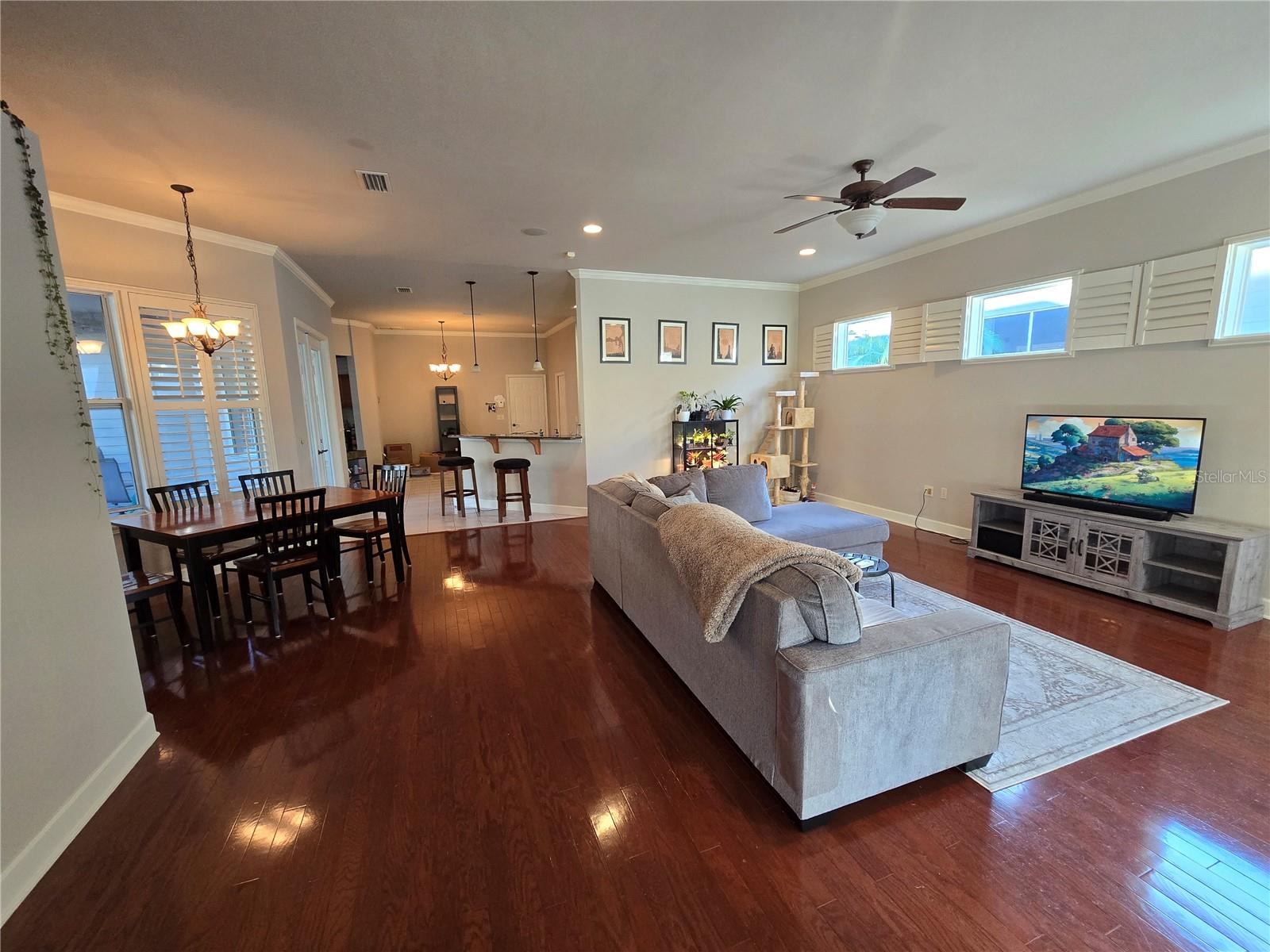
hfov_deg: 106.2
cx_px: 635
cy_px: 476
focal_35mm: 13
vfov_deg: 89.9
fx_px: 477
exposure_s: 1/60
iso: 250
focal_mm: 2.2
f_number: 2.2
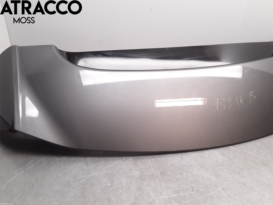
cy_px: 102
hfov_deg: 63.4
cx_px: 136
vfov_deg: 49.7
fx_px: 221
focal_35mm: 28
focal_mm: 2.91
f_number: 1.9
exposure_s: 1/116
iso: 100
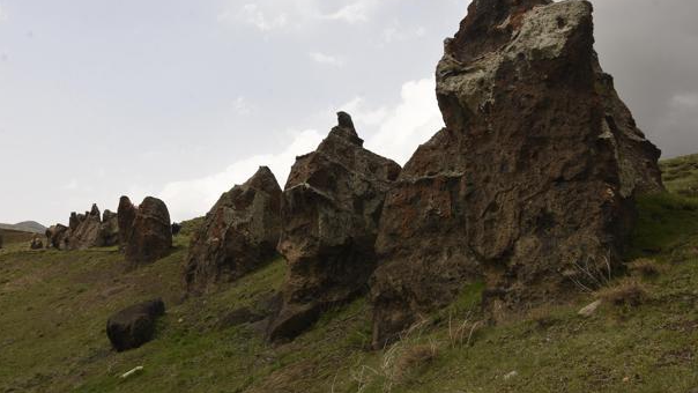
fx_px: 621
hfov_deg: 58.7
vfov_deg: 35.1
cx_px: 350
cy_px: 187
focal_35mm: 34
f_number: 13
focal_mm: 21
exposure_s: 1/640
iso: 400
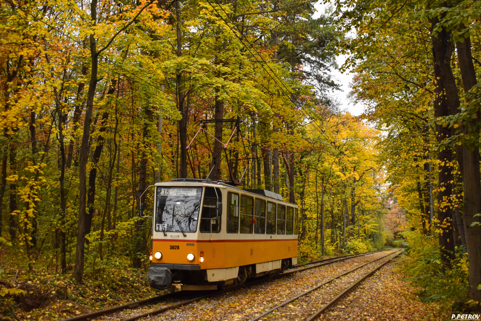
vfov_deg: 28.1
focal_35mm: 48
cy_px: 160
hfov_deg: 41.1
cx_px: 240
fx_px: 641
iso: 800
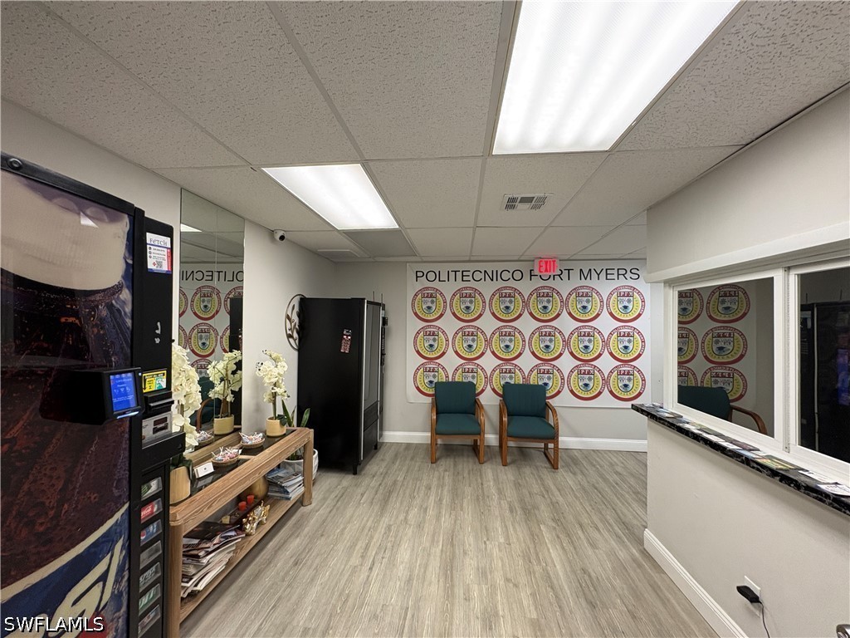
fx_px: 344
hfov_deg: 102.1
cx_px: 425
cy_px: 319
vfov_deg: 85.7
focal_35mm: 14
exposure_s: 1/60
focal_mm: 2.22
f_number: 2.2
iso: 200
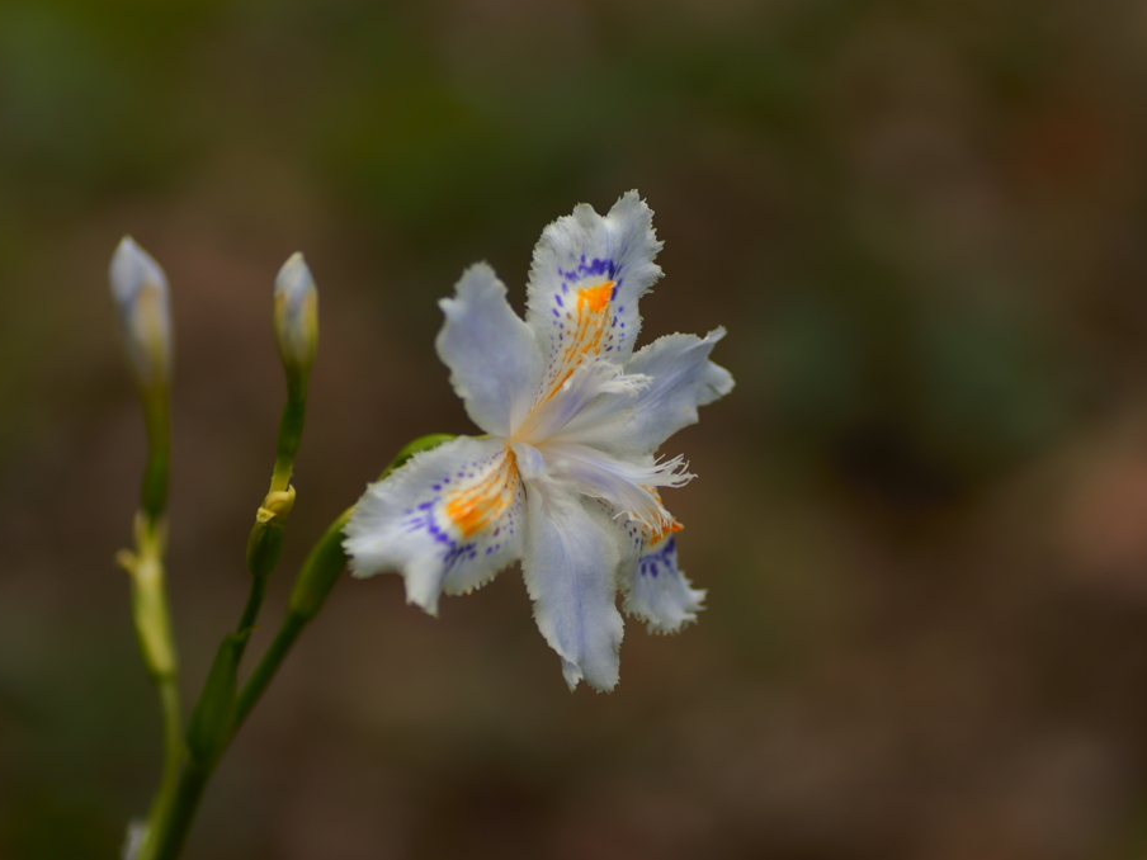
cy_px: 429
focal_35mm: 147
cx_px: 530
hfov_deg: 13.4
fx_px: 4871
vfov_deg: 10.1
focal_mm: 90
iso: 80
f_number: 2.8
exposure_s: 1/1250
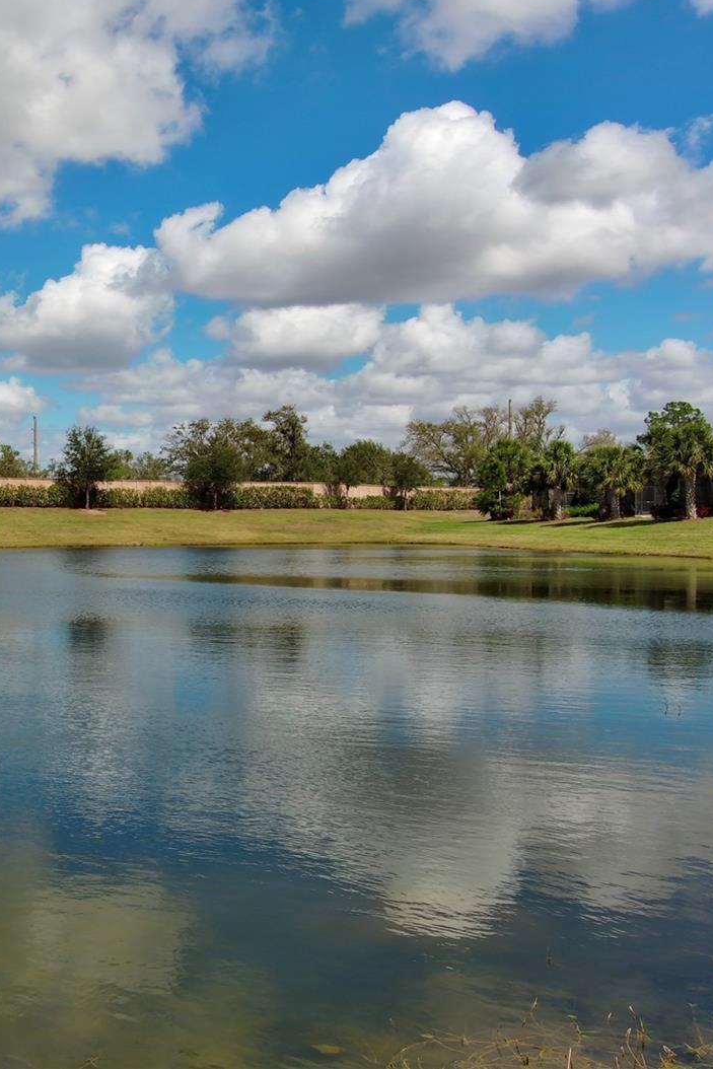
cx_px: 43
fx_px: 1307
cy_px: 529
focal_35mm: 44
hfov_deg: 29.0
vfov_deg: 44.5
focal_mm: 10.57
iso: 100
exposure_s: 1/320
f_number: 9
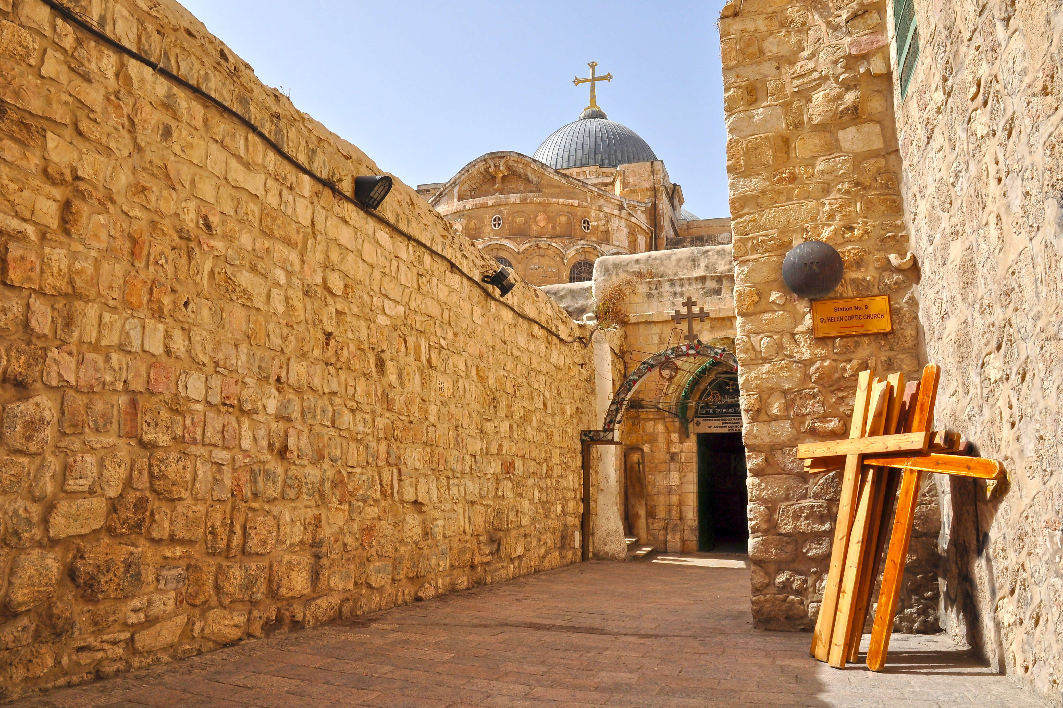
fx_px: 709
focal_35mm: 24
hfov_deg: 73.7
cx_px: 532
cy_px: 354
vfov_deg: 53.1
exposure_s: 1/320
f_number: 11
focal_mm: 16
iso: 200
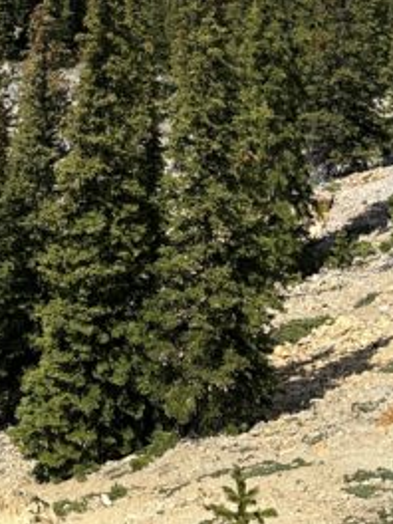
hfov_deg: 15.7
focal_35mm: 93
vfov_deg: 17.2
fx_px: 1408
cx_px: 50
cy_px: -425
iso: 80
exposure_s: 1/3597
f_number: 1.78
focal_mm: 6.86
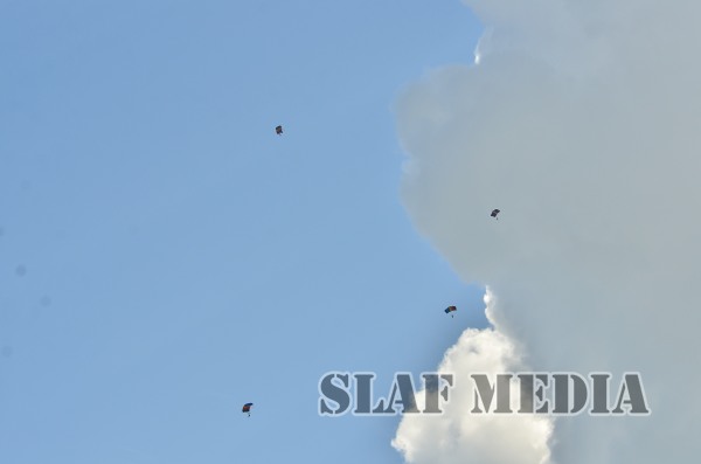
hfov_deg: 17.1
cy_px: 232
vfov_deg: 11.4
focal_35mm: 120
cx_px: 350
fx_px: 2331
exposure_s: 1/1000
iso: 200
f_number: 9
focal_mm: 80
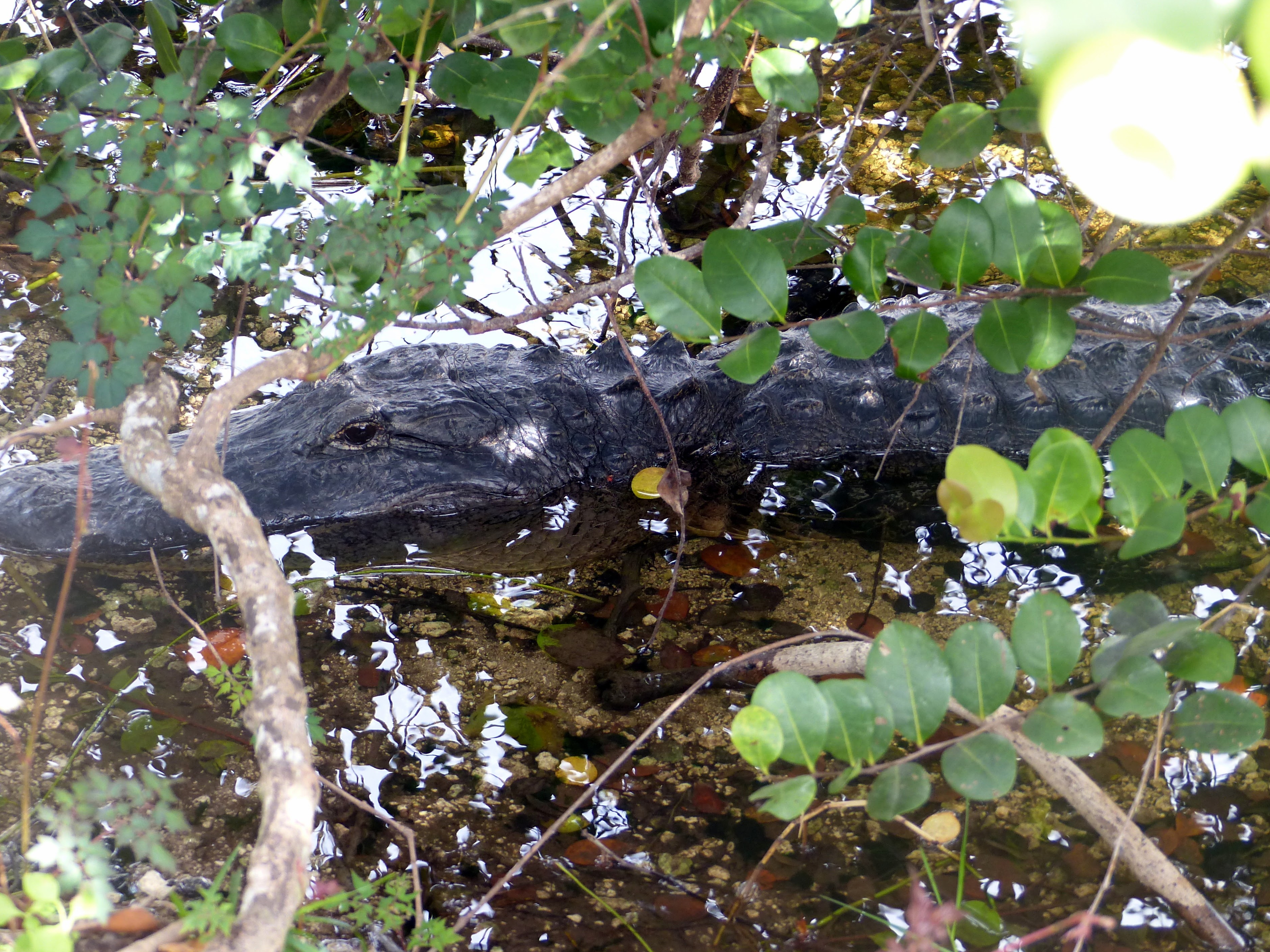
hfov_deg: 15.6
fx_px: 4622
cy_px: 487
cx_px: 625
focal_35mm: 126
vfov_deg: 11.8
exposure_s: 1/60
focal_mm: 21.4
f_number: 2.8
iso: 160
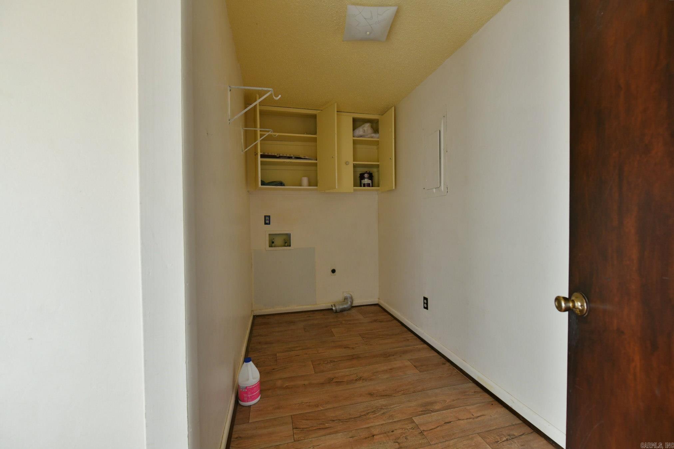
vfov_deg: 81.2
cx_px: 337
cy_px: 224
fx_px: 262
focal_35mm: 14
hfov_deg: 104.3
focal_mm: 14
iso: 2500
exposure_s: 1/80
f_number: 4.5
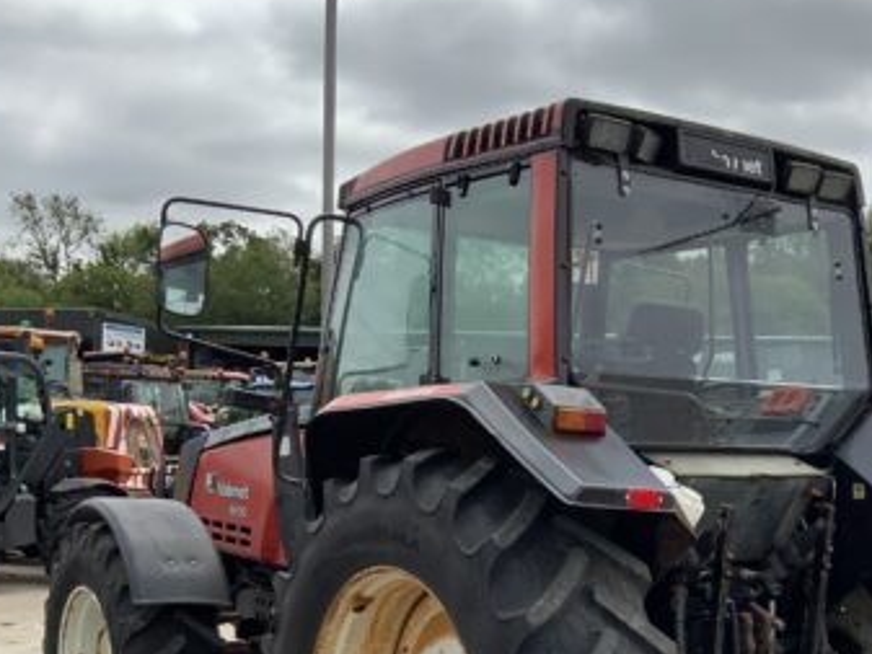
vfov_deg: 26.0
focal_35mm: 55
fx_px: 1386
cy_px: 540
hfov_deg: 33.8
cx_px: 709
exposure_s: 1/2227
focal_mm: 3
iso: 16
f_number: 1.8
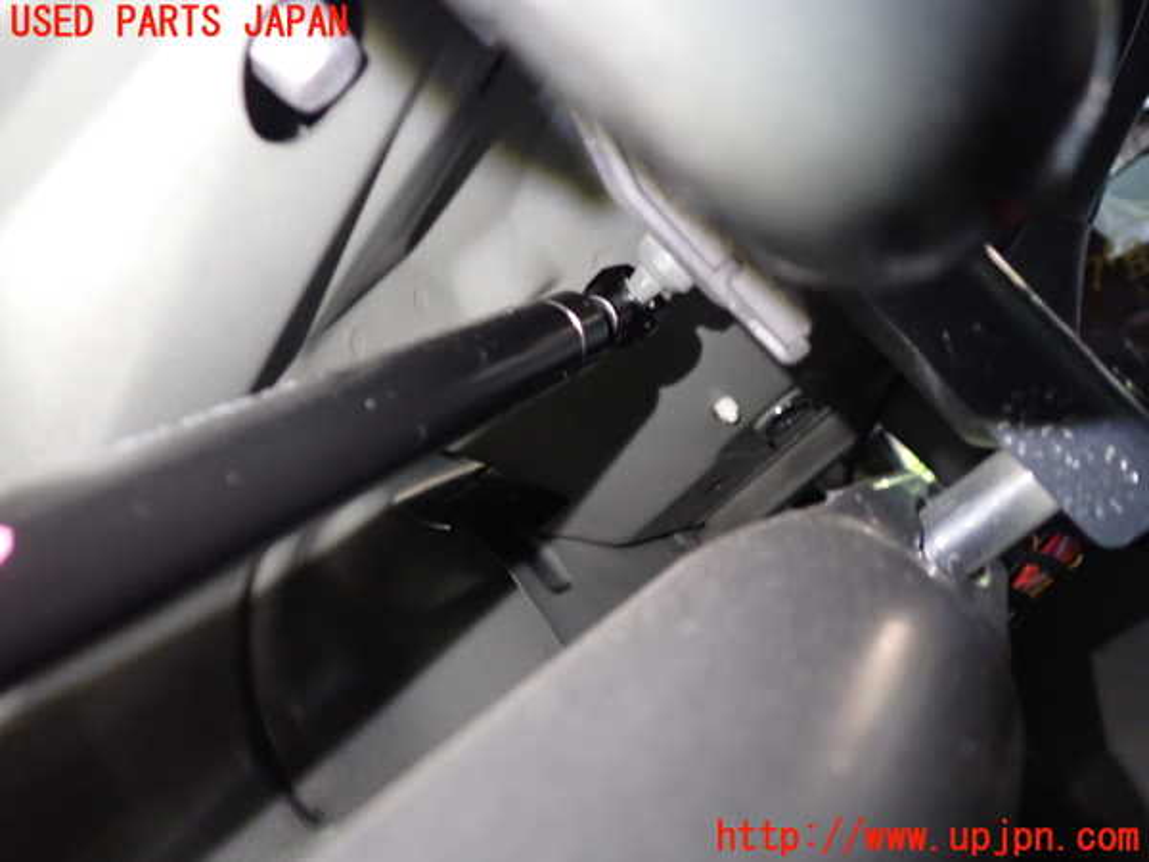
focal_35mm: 30
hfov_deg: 60.0
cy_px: 431
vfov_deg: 46.8
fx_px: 996
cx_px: 574
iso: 800
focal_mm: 5.4
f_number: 2.3
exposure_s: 1/20
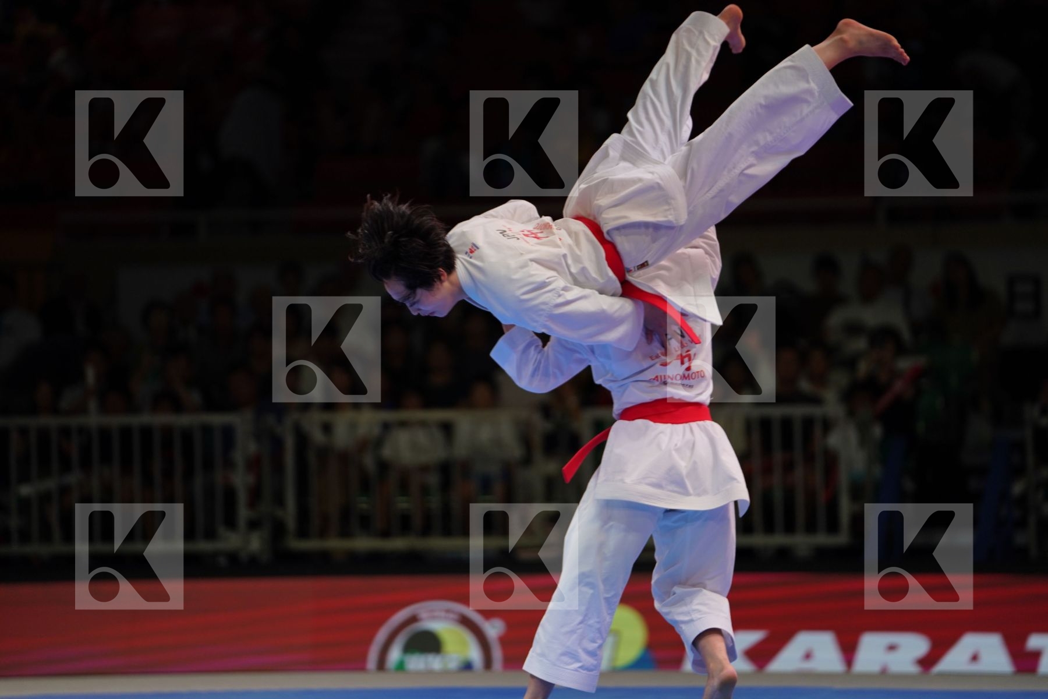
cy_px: 350
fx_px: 5269
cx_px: 524
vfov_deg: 7.6
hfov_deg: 11.4
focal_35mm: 181
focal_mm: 181
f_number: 2.8
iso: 640
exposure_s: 1/1000
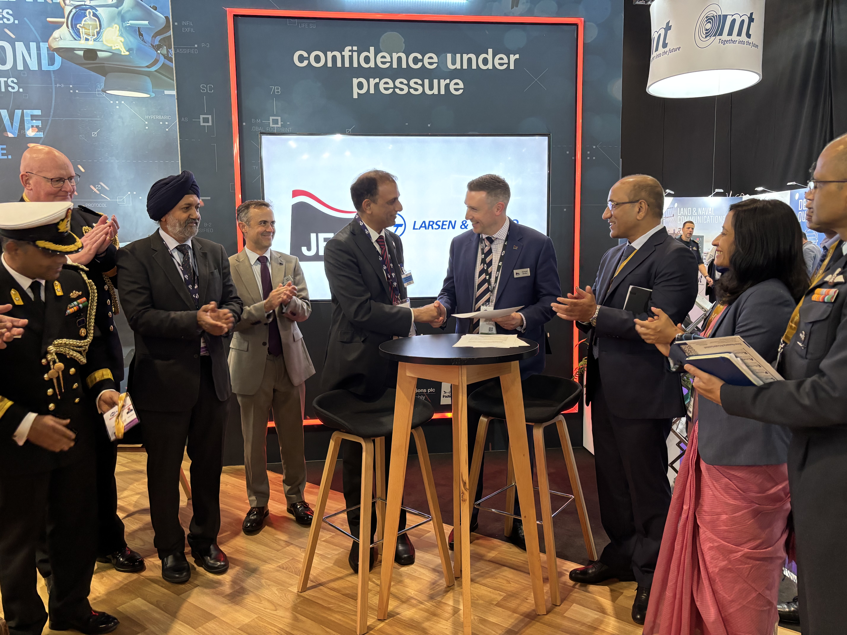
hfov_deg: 67.3
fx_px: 636
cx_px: 424
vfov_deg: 53.1
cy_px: 318
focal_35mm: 26
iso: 250
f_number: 1.6
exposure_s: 1/60
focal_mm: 5.96
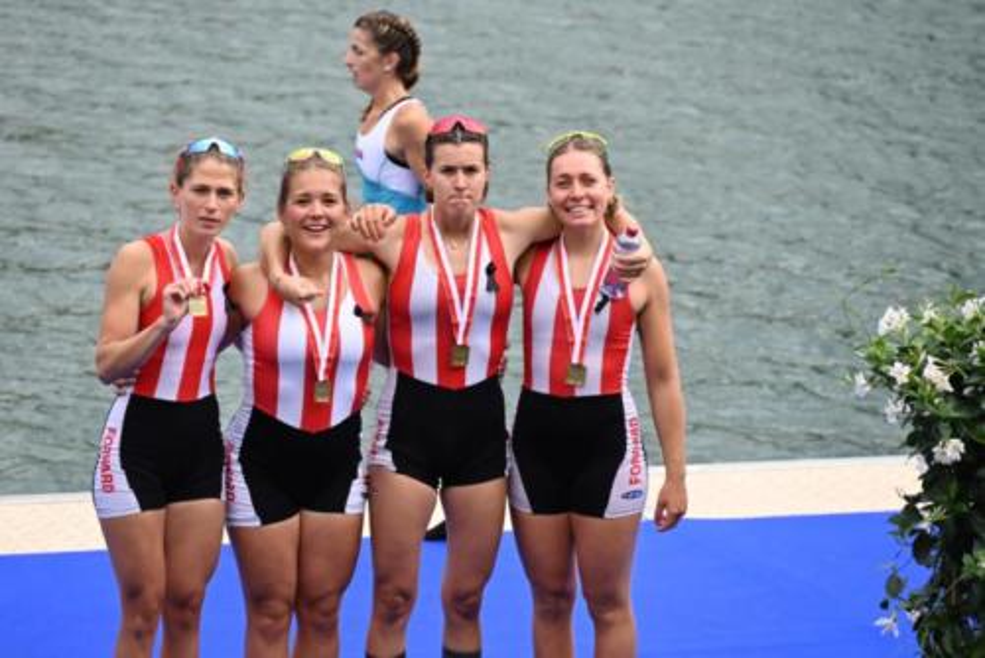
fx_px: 5475
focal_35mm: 200
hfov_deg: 10.3
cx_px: 492
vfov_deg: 6.9
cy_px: 329
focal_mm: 200
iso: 400
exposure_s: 1/400
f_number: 6.3
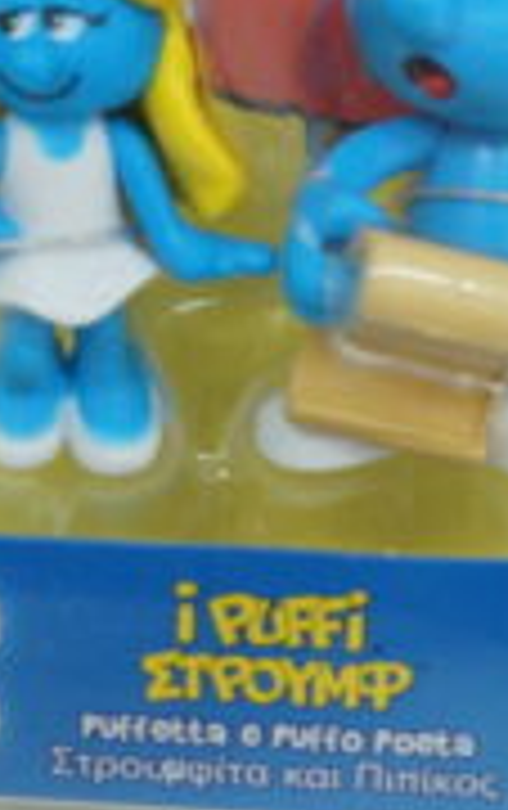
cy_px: -2
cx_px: 297
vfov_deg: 23.6
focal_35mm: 84
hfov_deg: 15.6
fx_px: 1855
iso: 2000
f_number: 5.6
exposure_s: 1/60
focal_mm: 22
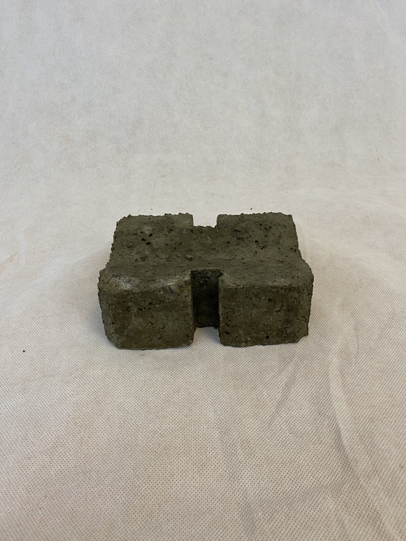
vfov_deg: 65.3
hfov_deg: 51.4
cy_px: 275
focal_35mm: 27
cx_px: 200
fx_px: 422
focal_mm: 4.25
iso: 64
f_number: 1.8
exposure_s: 1/50
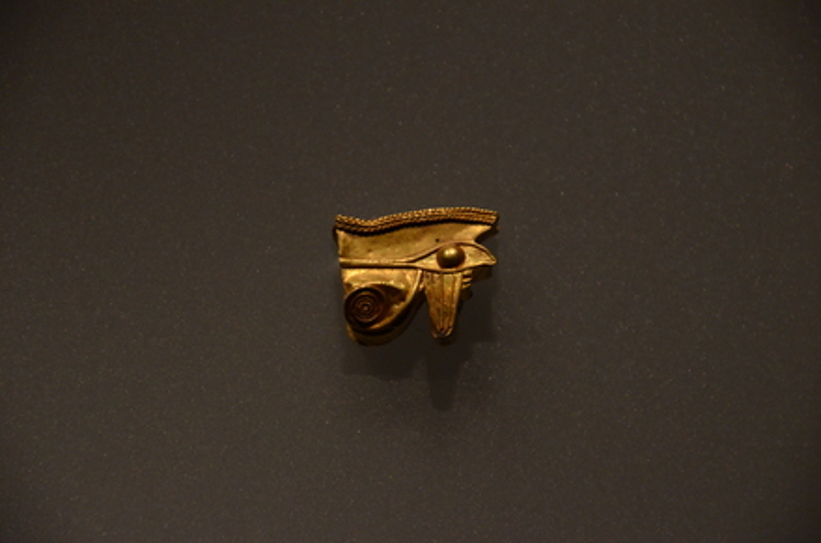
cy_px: 272
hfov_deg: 4.6
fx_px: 10237
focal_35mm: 450
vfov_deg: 3.0
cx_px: 410
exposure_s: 1/250
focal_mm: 300
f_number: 6.3
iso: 2500
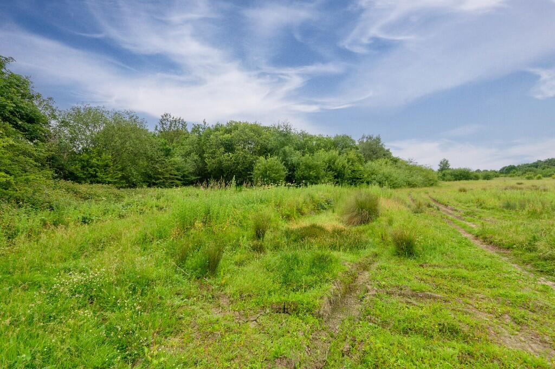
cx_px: 278
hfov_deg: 104.3
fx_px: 216
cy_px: 184
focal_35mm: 14
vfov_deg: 81.1
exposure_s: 1/800
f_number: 9
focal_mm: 14
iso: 400
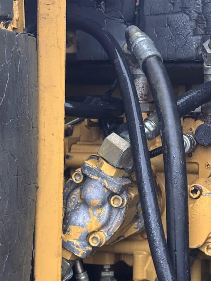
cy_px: 142
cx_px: 173
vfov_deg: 23.3
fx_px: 683
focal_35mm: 84
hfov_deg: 17.4
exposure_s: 1/44
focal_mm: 6.86
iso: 250
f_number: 1.78
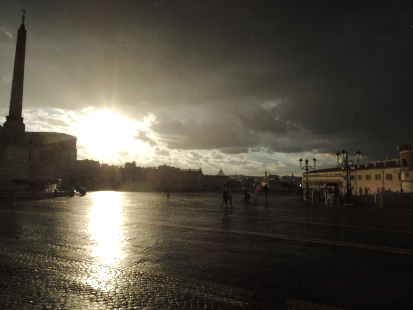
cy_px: 155
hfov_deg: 71.6
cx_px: 206
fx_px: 286
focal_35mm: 24
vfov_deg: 56.8
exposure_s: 1/1250
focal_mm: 4.3
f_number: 4.5
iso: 100
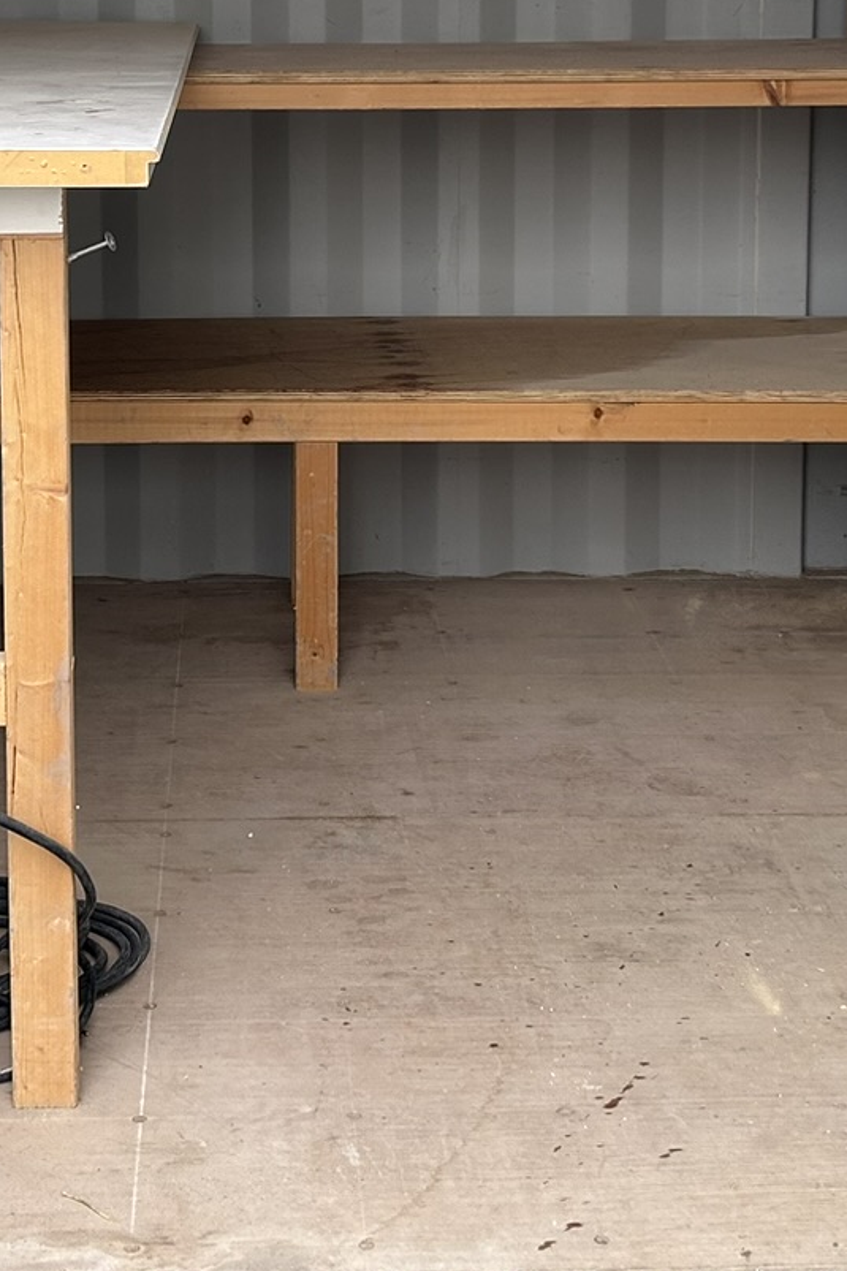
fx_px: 2436
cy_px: 154
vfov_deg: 28.3
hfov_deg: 19.7
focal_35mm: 69
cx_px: 353
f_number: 1.5
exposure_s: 1/121
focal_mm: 5.7
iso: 64
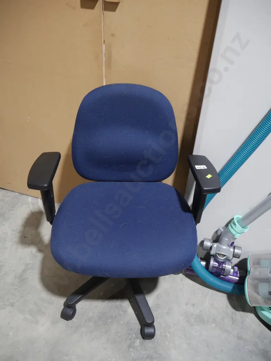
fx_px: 292
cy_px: 180
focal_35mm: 28
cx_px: 136
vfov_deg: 63.4
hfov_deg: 49.8
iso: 400
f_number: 3.5
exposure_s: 1/60
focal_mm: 14
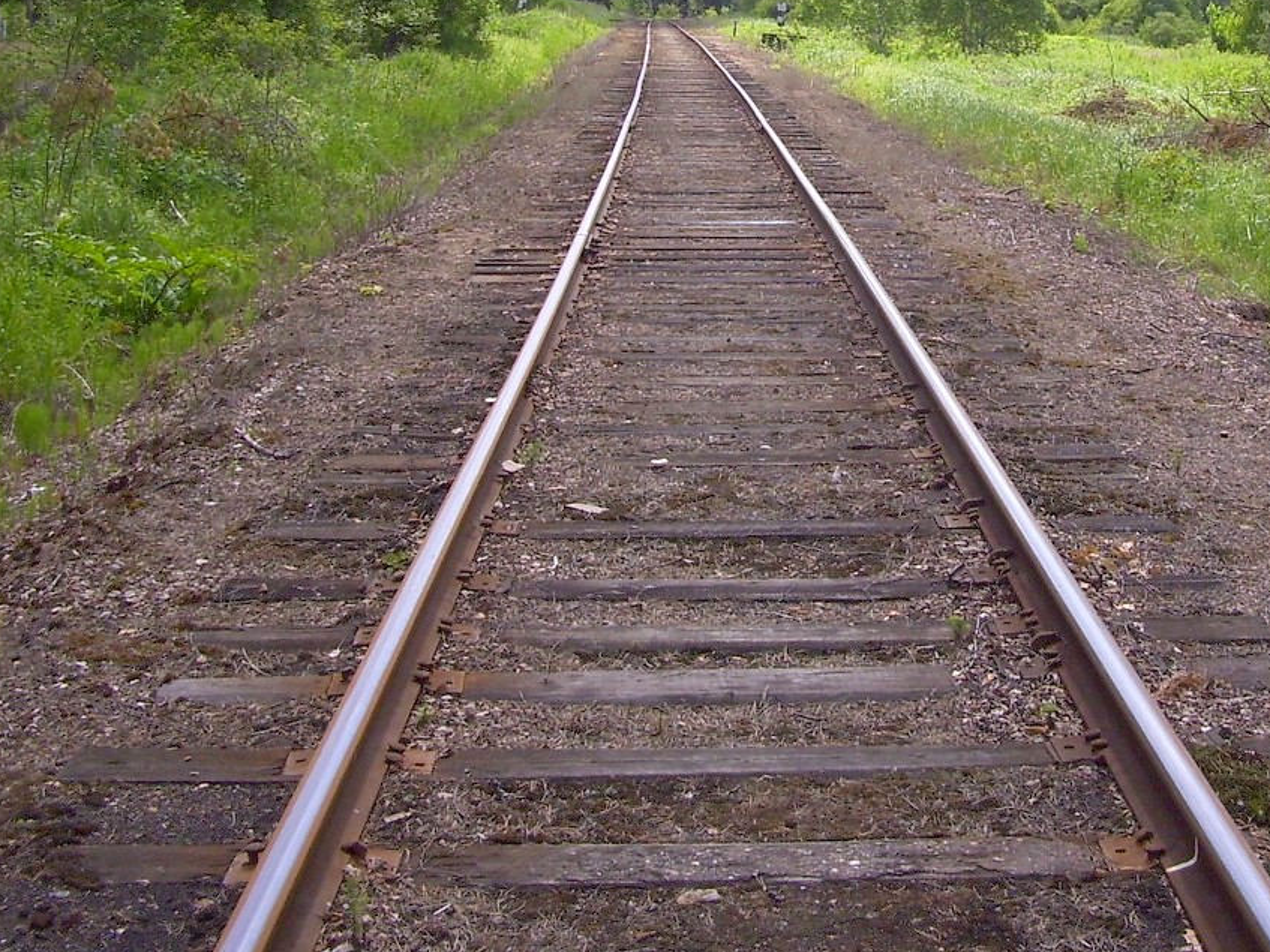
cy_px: 209
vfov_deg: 24.1
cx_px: 1010
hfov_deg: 31.4
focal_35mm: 60
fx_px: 2201
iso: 80
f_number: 5.6
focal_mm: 5.7
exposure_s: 1/200
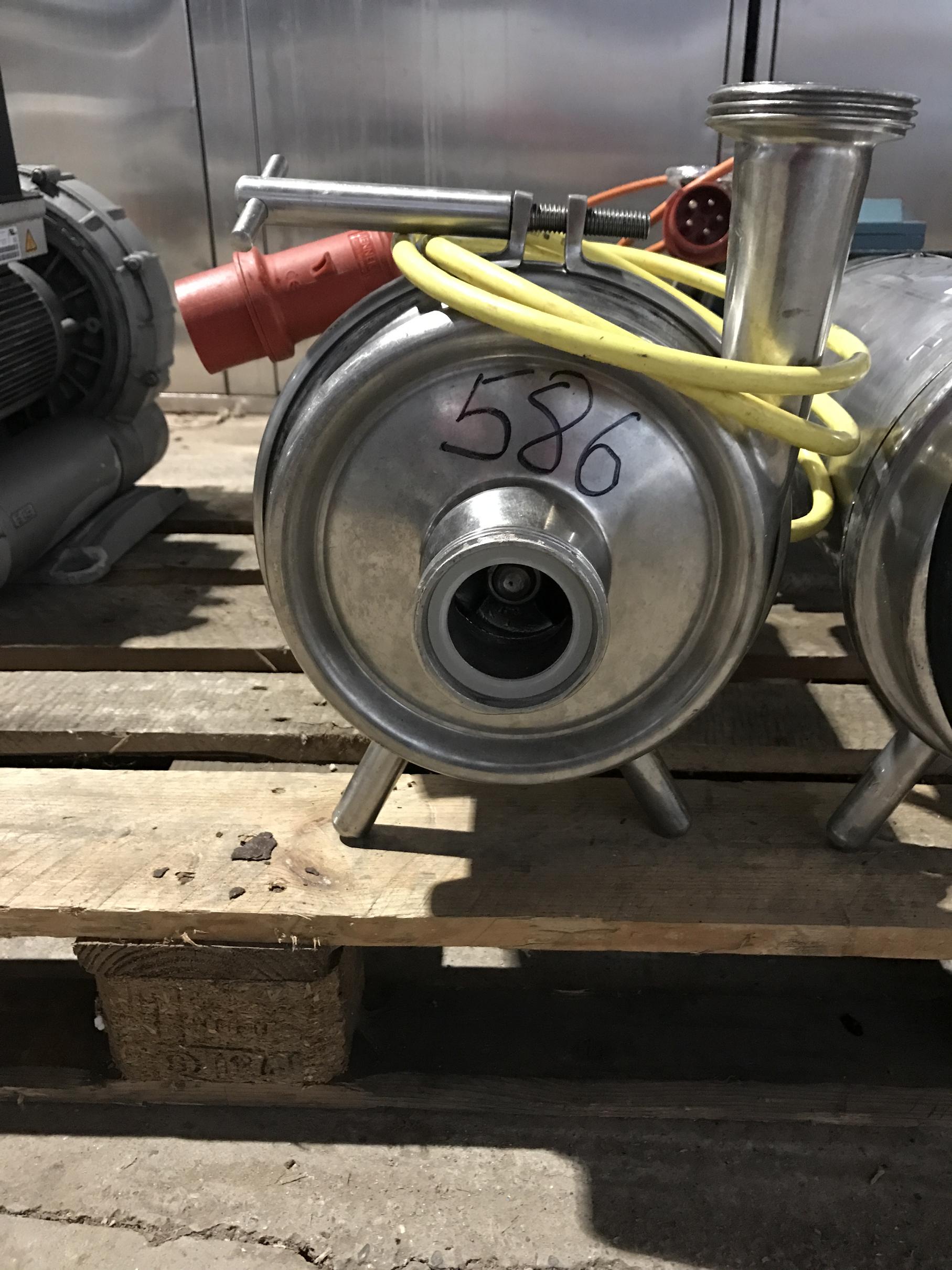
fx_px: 1027
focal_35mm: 28
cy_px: 635
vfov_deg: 63.4
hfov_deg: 49.7
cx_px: 476
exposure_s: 1/6
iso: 80
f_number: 1.8
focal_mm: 3.99
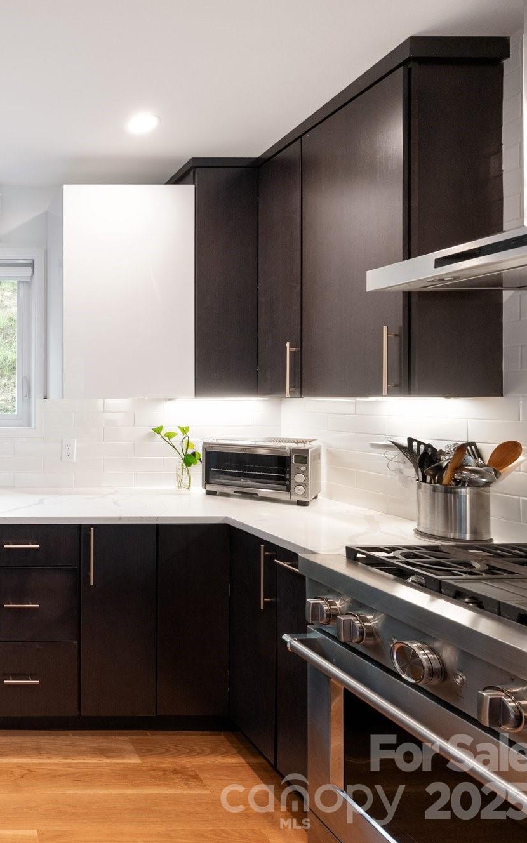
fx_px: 506
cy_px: 421
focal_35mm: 22
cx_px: -70
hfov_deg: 41.8
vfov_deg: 79.7
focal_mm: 14
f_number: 8
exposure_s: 1/250
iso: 1600
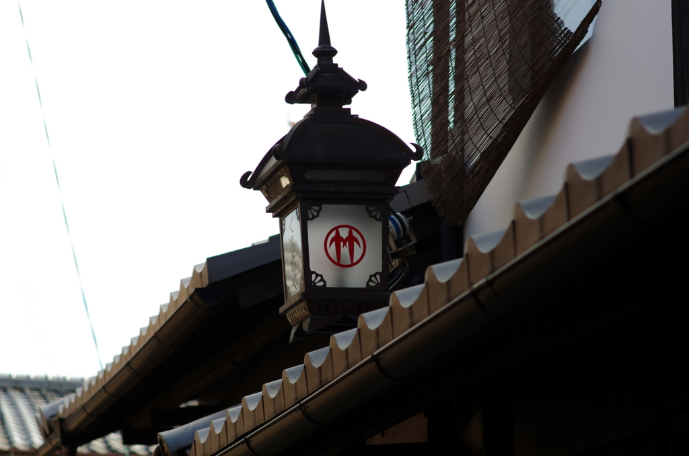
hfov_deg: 19.5
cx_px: 344
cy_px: 228
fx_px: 2005
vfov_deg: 13.0
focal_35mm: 105
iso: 100
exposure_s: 1/320
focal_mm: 70
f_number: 4
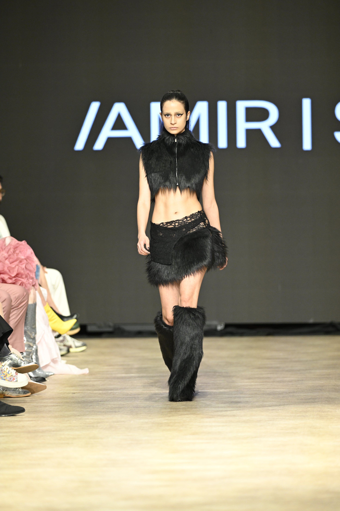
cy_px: 256
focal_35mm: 210
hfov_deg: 6.5
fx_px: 2975
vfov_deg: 9.8
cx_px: 170
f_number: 2.8
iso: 2500
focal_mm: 210
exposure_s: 1/320
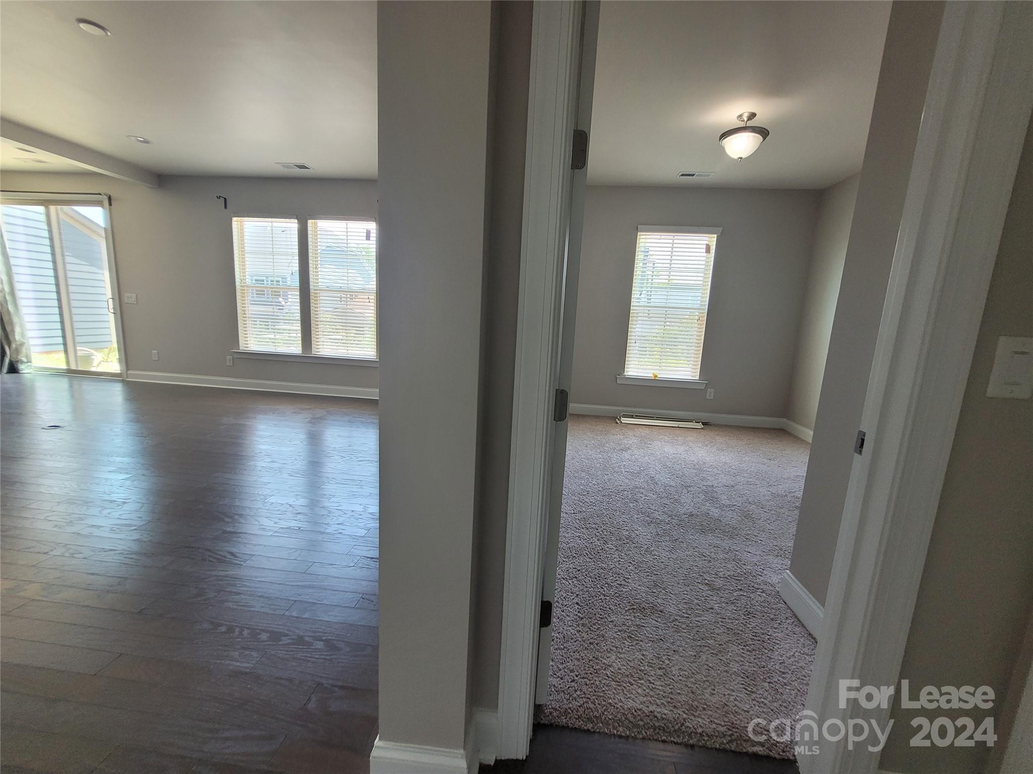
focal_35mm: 13
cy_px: 387
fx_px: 388
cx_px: 516
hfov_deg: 106.2
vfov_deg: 89.9
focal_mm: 1.74
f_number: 2.2
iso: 100
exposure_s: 1/60
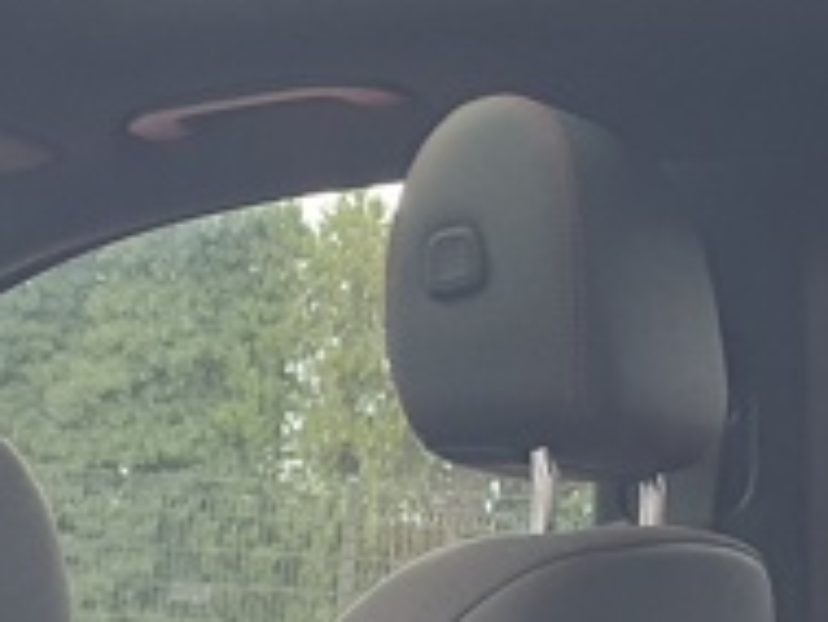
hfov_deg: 17.8
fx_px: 2633
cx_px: 552
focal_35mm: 110
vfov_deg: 13.5
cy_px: 372
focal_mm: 4.32
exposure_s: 1/120
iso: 160
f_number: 1.5
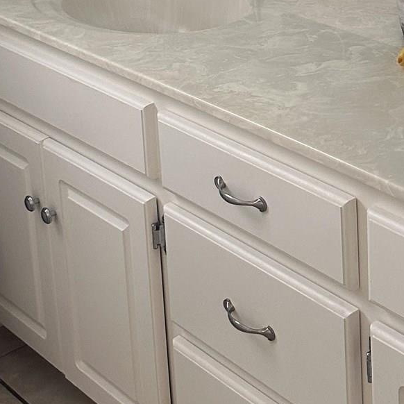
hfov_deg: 20.2
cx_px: 362
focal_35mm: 84
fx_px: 1109
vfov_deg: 19.7
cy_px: -49
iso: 250
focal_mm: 6.86
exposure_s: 1/75
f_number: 1.78
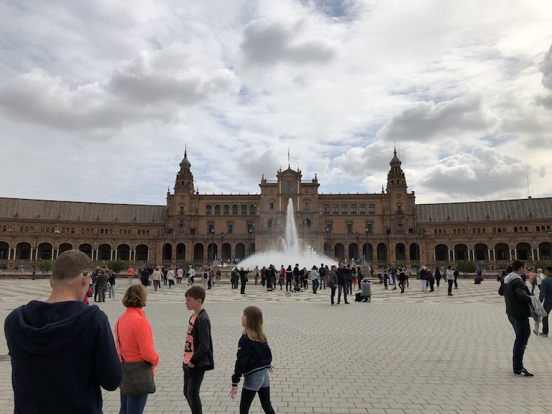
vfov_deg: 49.7
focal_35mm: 28
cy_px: 207
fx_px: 446
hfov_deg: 63.4
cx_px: 276
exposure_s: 1/6024
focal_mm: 4
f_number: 1.8
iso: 25
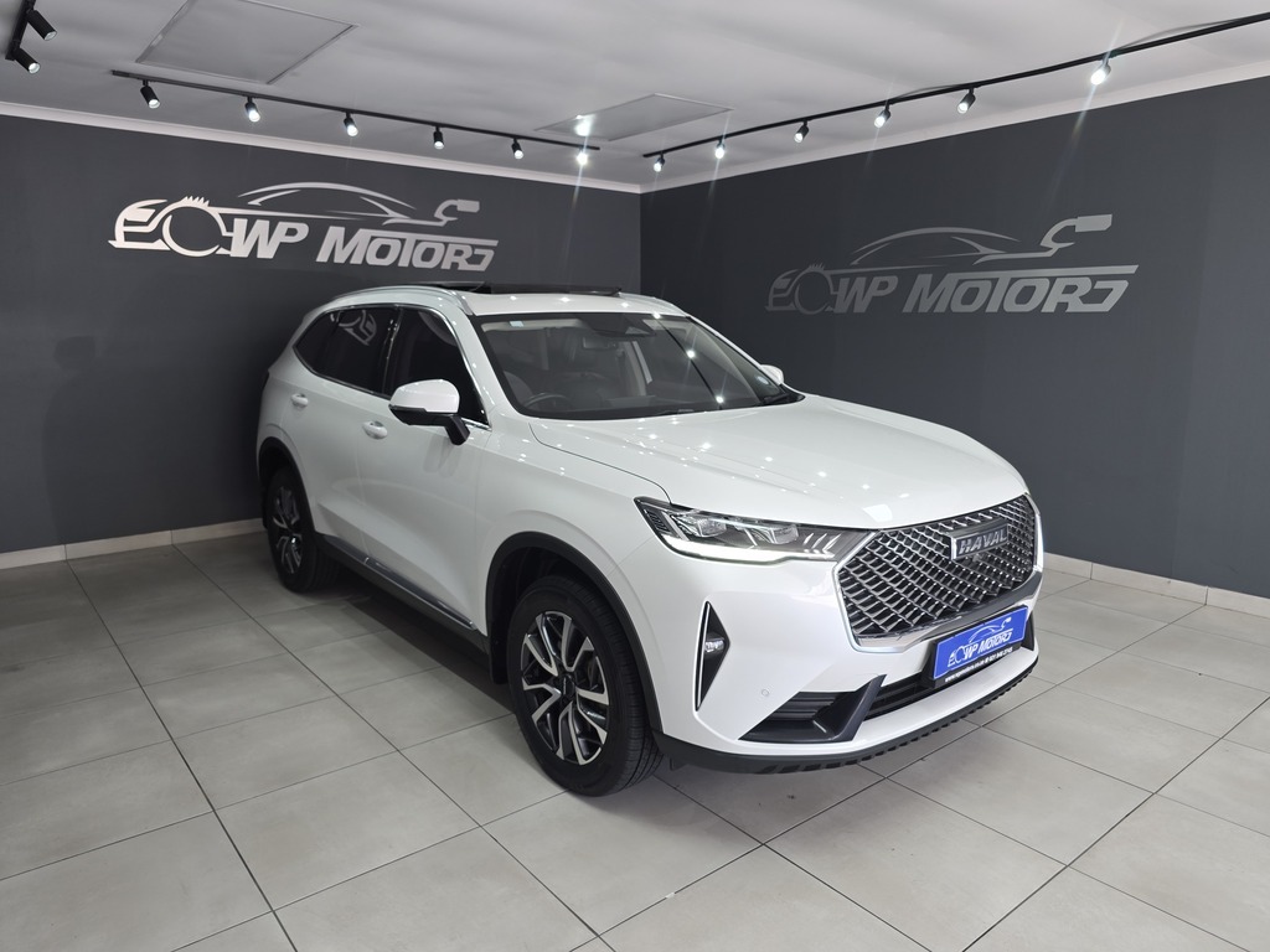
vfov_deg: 58.9
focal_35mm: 23
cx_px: 635
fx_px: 844
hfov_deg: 73.9
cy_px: 476
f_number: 1.7
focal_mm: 6.3
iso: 40
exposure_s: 1/100
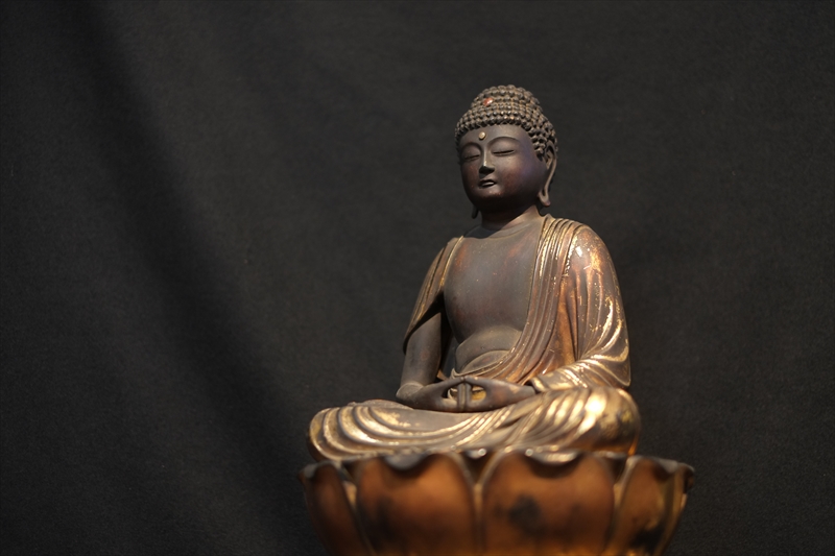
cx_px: 418
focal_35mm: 53
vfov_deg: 25.5
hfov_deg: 37.5
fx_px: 1229
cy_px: 278
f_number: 1.4
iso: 500
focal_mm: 35
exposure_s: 1/52
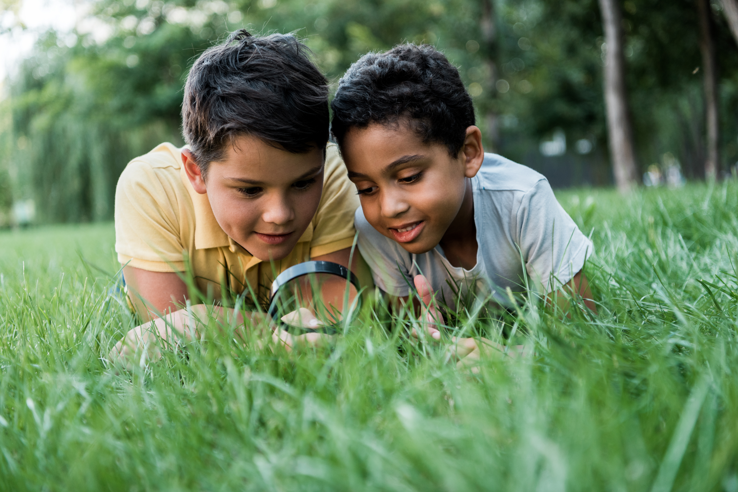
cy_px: 246
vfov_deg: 27.0
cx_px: 369
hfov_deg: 39.6
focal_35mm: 50
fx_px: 1025
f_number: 3.2
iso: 250
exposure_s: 1/160
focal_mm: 50
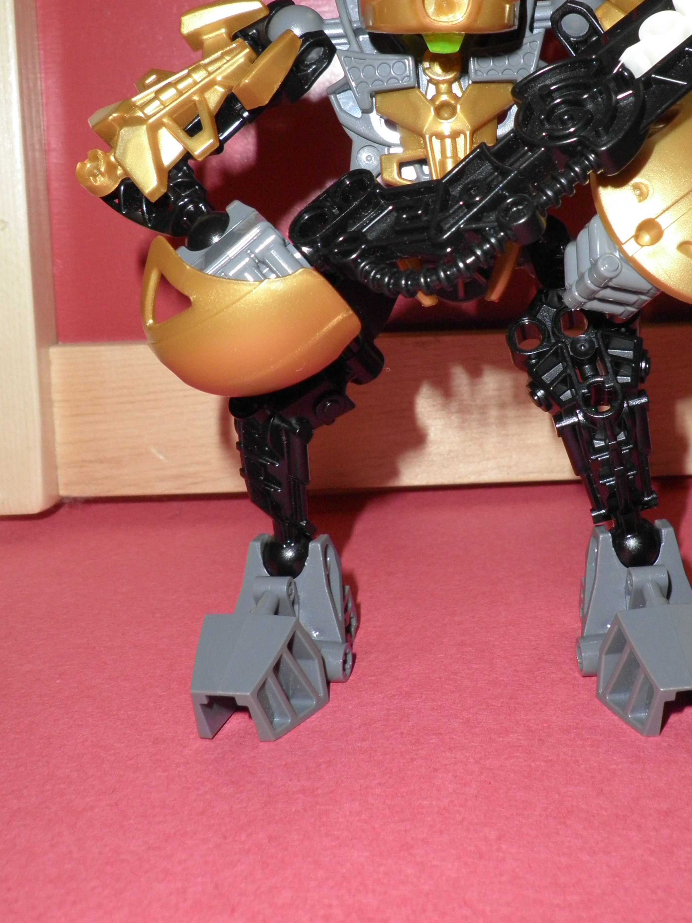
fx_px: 1226
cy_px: 325
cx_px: 465
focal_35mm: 46
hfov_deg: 31.3
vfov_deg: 40.8
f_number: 3.7
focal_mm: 5.9
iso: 160
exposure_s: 1/50
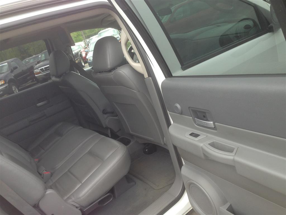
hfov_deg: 55.4
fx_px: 273
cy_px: 108
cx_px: 143
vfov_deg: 42.9
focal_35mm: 33
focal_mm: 4.13
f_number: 2.4
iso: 50
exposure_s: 1/130
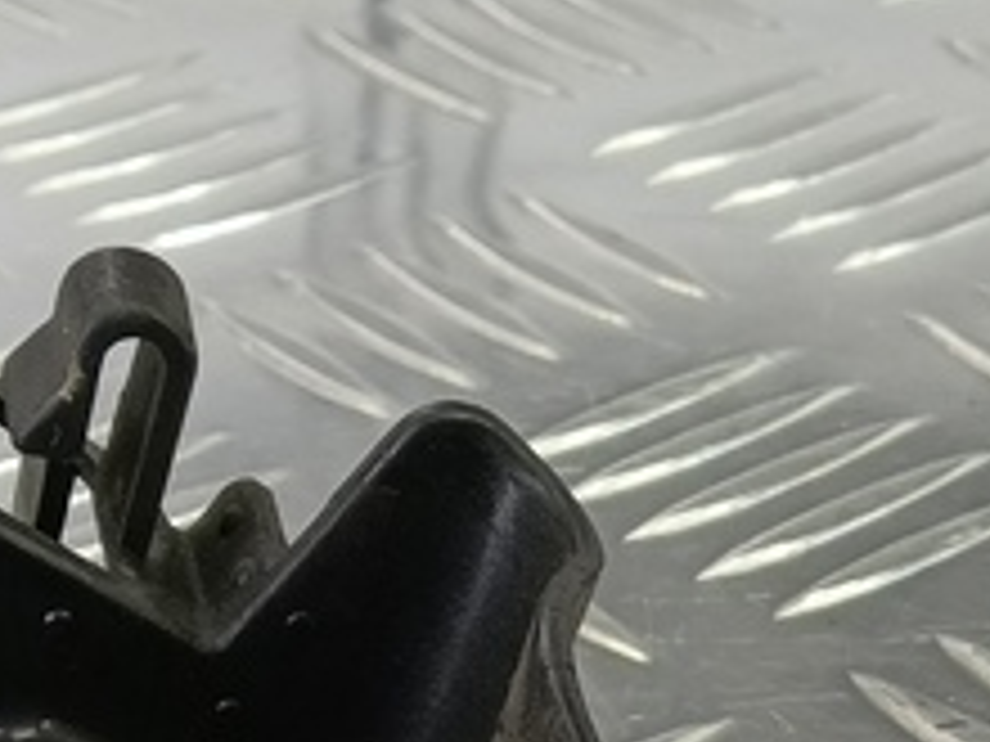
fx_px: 3060
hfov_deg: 18.1
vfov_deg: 13.0
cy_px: 1138
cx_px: 904
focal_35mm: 107
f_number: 1.6
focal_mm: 4.11
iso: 147
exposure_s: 1/50
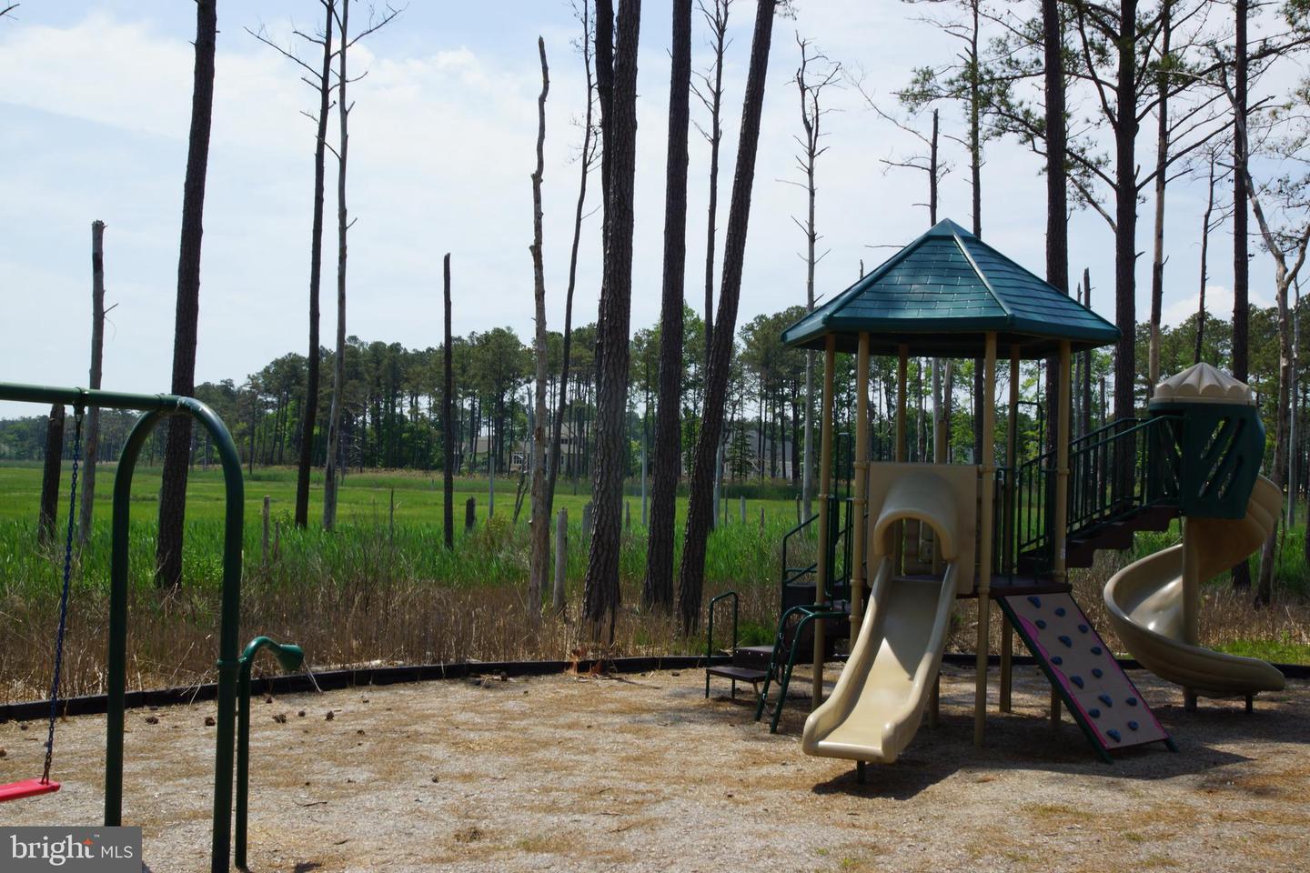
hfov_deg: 43.6
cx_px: 655
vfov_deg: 29.9
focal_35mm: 45
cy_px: 436
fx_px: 1637
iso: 100
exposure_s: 1/100
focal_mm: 30
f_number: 14
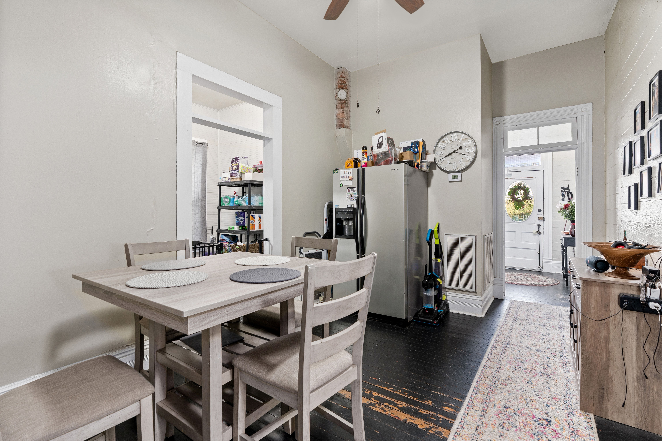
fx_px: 294
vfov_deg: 73.7
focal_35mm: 16
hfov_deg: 96.7
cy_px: 220
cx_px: 331
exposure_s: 2
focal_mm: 16
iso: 320
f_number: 7.1
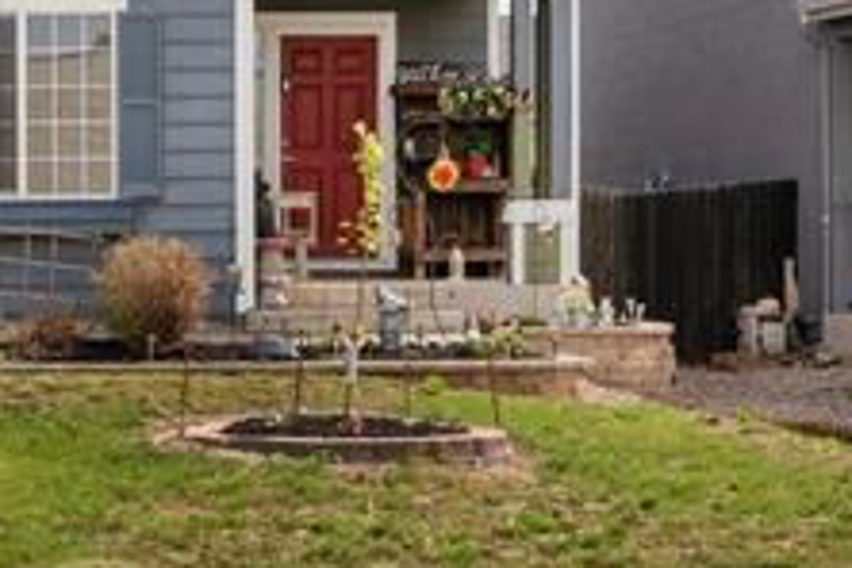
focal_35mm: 101
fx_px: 2390
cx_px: -184
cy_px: -19
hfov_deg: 19.0
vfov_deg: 13.3
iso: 100
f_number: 7.1
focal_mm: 35
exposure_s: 1/400
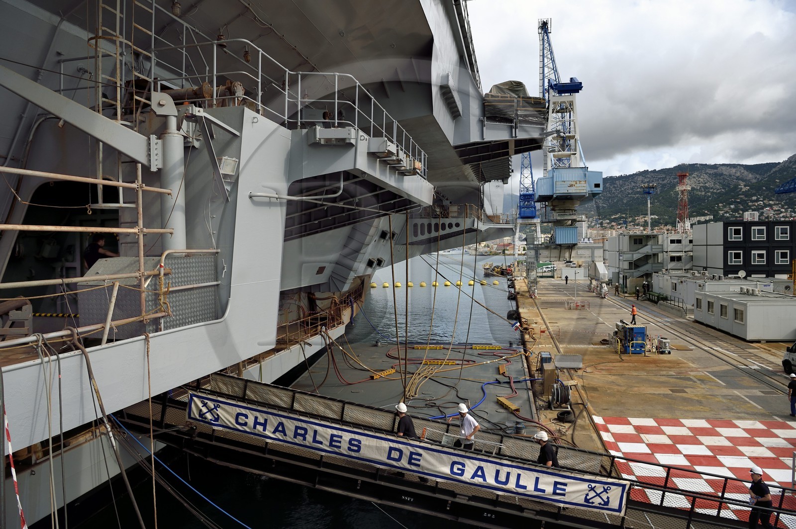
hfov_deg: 73.8
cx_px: 398
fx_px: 530
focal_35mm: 24
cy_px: 264
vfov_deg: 53.1
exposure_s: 1/640
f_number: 8
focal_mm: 24
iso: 200
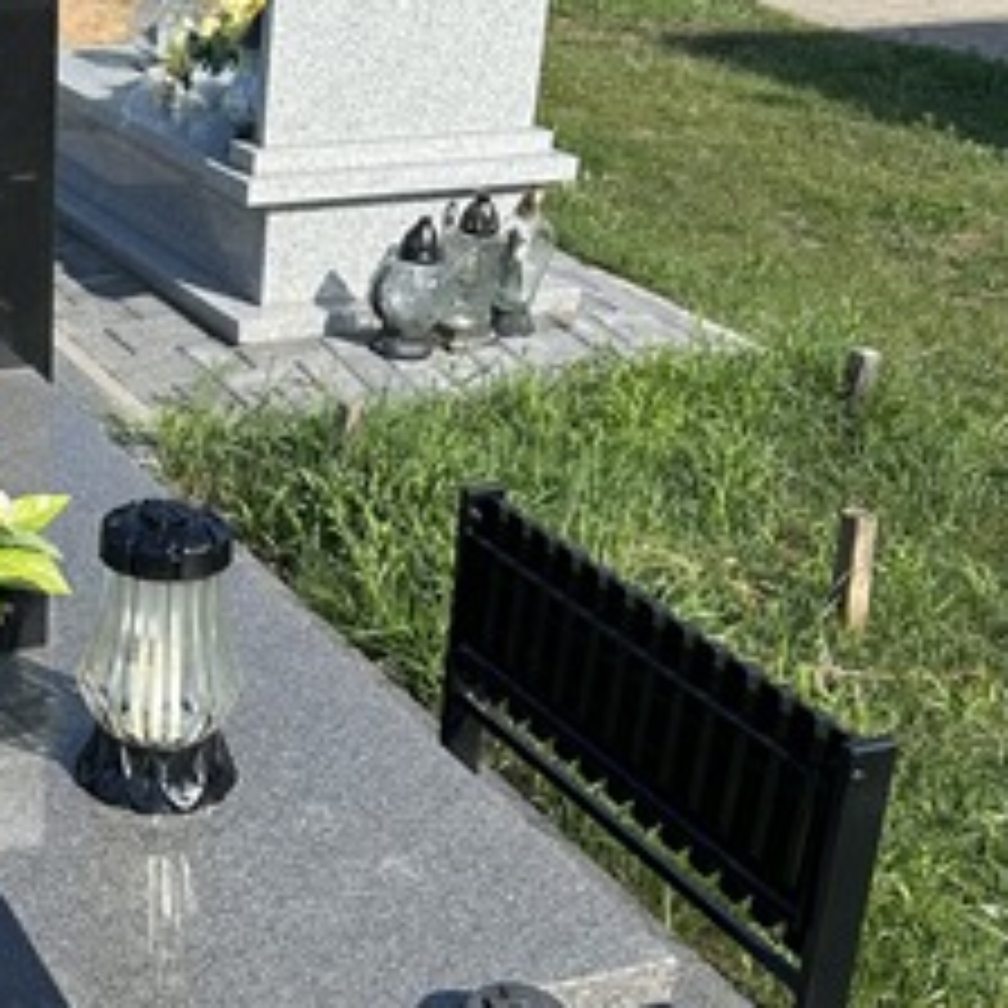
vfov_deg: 27.6
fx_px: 2043
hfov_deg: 26.4
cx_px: 18
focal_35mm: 62
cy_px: 659
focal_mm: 5.7
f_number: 1.5
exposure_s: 1/2404
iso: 50
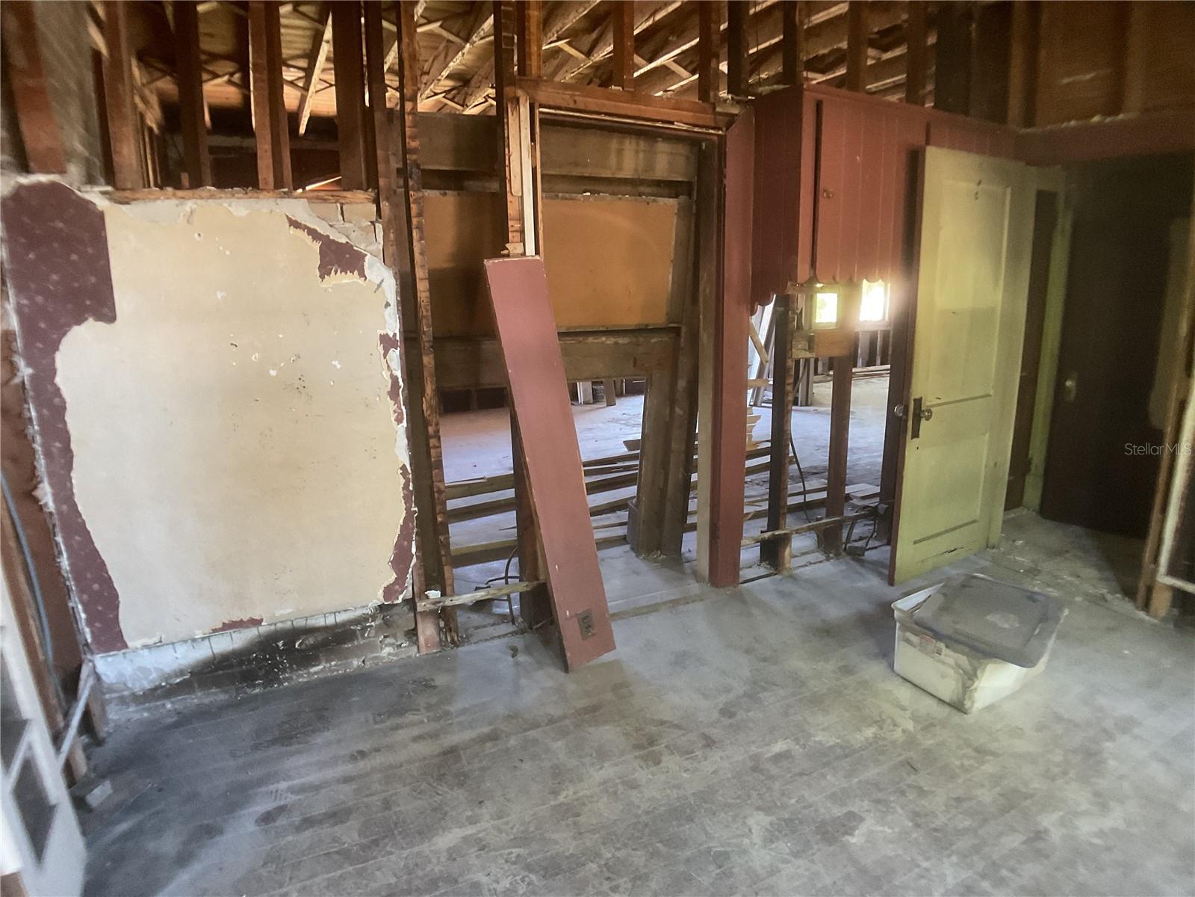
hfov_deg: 61.7
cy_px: 448
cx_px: 598
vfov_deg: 48.2
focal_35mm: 29
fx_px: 1001
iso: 320
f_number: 1.8
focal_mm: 3
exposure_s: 1/30
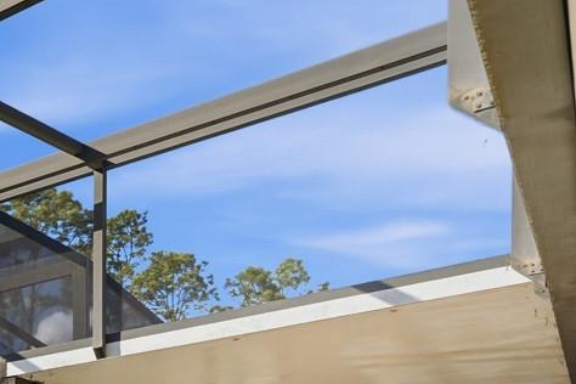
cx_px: -282
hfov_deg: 26.7
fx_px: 864
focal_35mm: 54
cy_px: 610
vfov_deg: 20.6
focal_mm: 16
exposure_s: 1/8000
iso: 160
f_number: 4
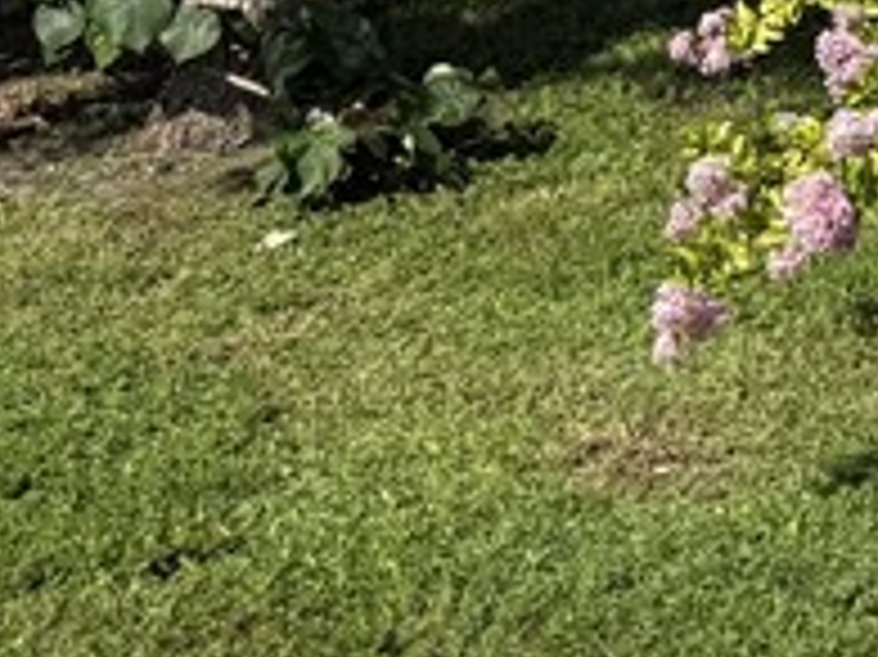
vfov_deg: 10.9
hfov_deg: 12.1
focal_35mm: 126
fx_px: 3194
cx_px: 2197
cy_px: -558
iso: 80
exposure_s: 1/4975
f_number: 1.78
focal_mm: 6.76
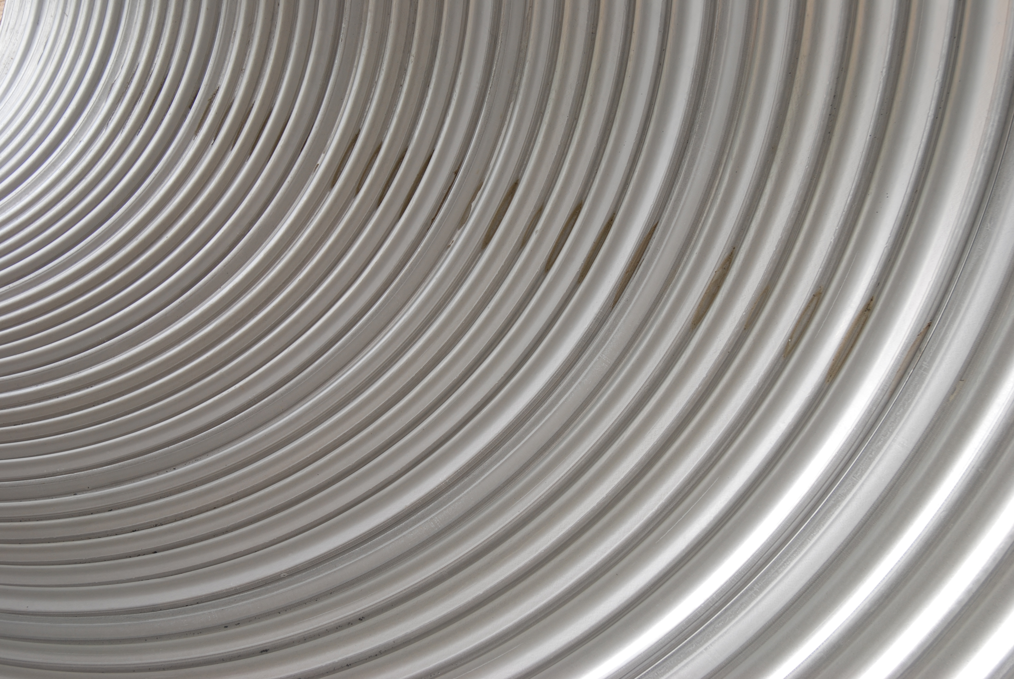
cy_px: 340
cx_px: 507
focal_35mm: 57
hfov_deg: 35.0
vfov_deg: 23.8
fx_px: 1607
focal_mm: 38
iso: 100
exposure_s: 1/160
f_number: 6.3
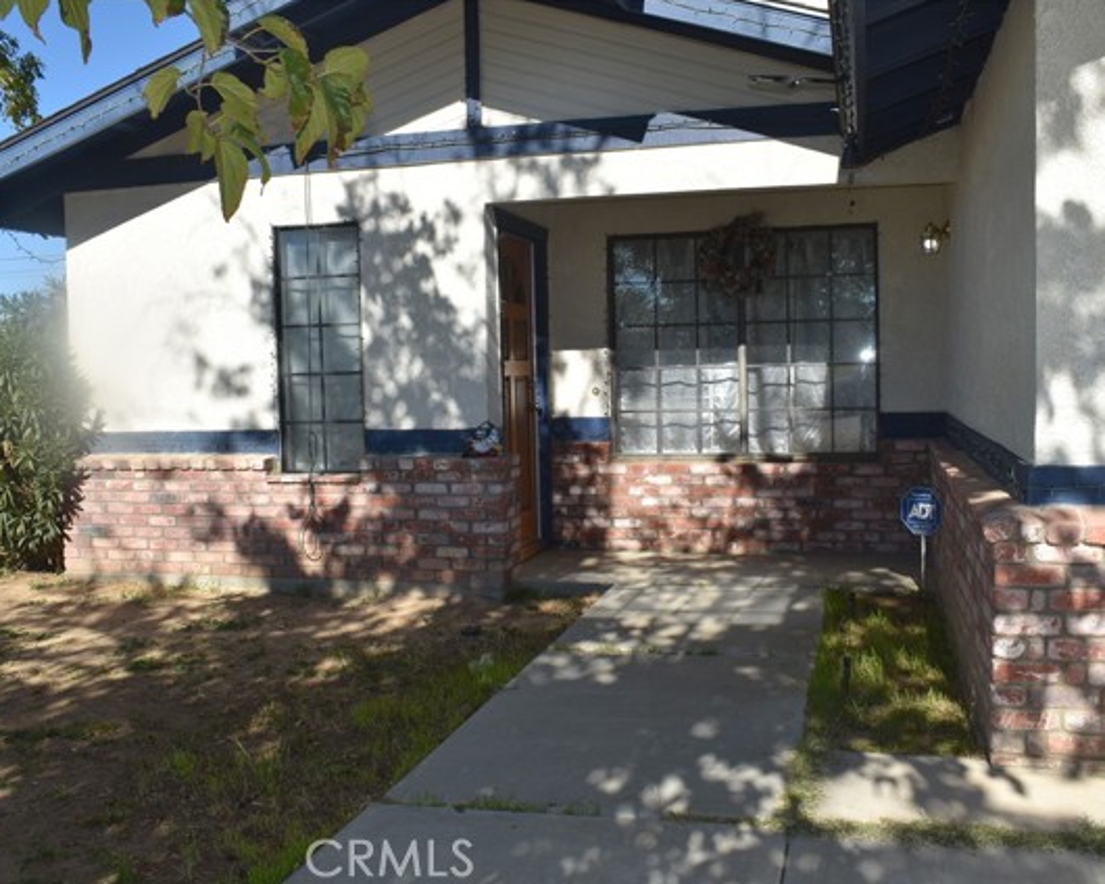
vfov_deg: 43.4
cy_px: 443
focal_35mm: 34
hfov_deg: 52.8
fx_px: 1112
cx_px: 575
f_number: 11
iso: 100
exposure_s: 1/200
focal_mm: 20
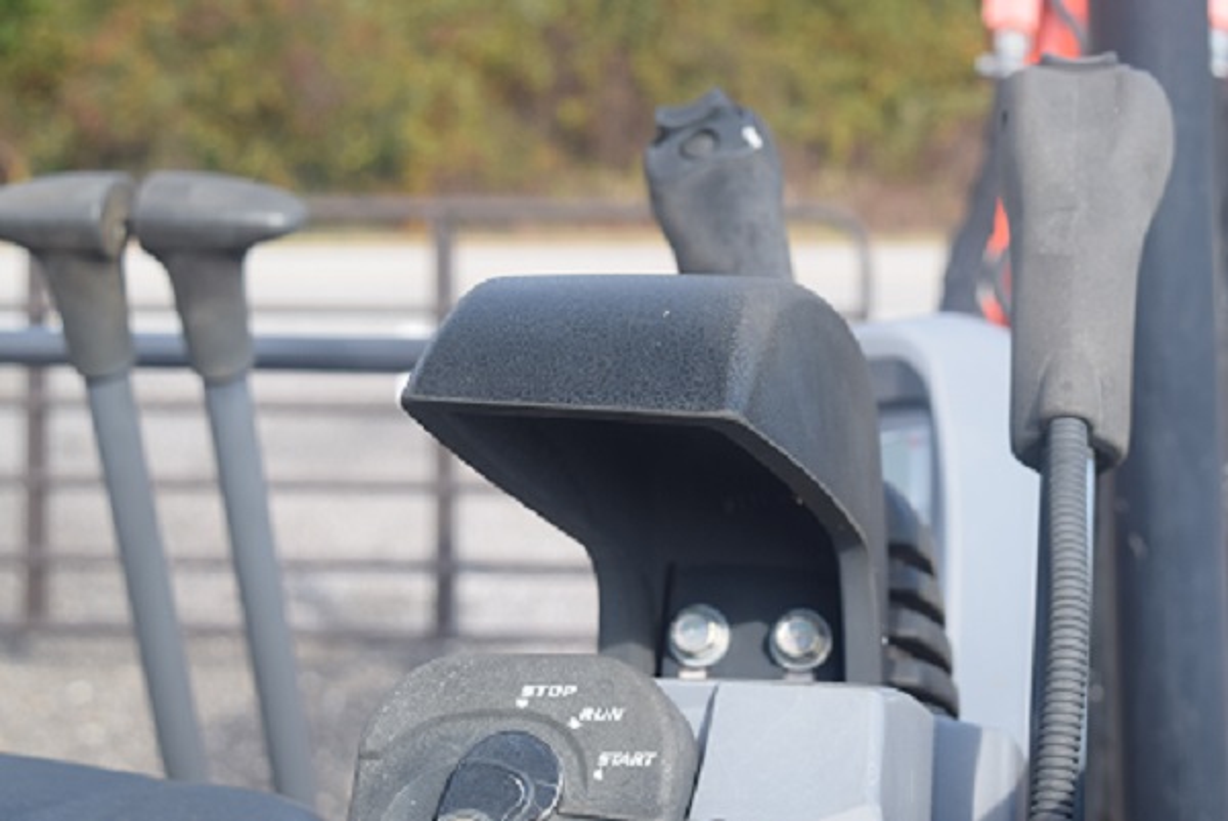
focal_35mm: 52
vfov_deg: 25.8
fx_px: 1792
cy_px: 410
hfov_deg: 37.8
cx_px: 614
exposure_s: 1/250
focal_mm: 35
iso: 220
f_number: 8
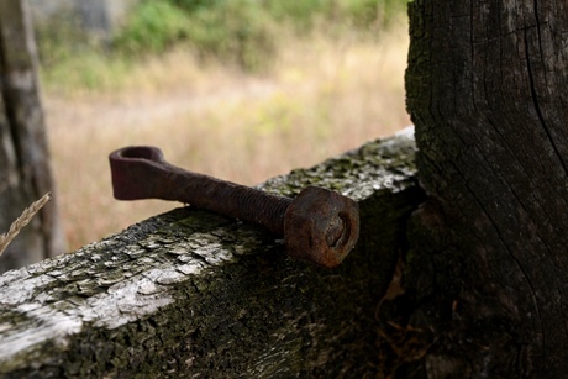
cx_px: 284
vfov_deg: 28.1
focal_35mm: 48
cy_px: 190
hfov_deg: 41.1
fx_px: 758
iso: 100
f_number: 8
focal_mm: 48
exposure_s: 1/40
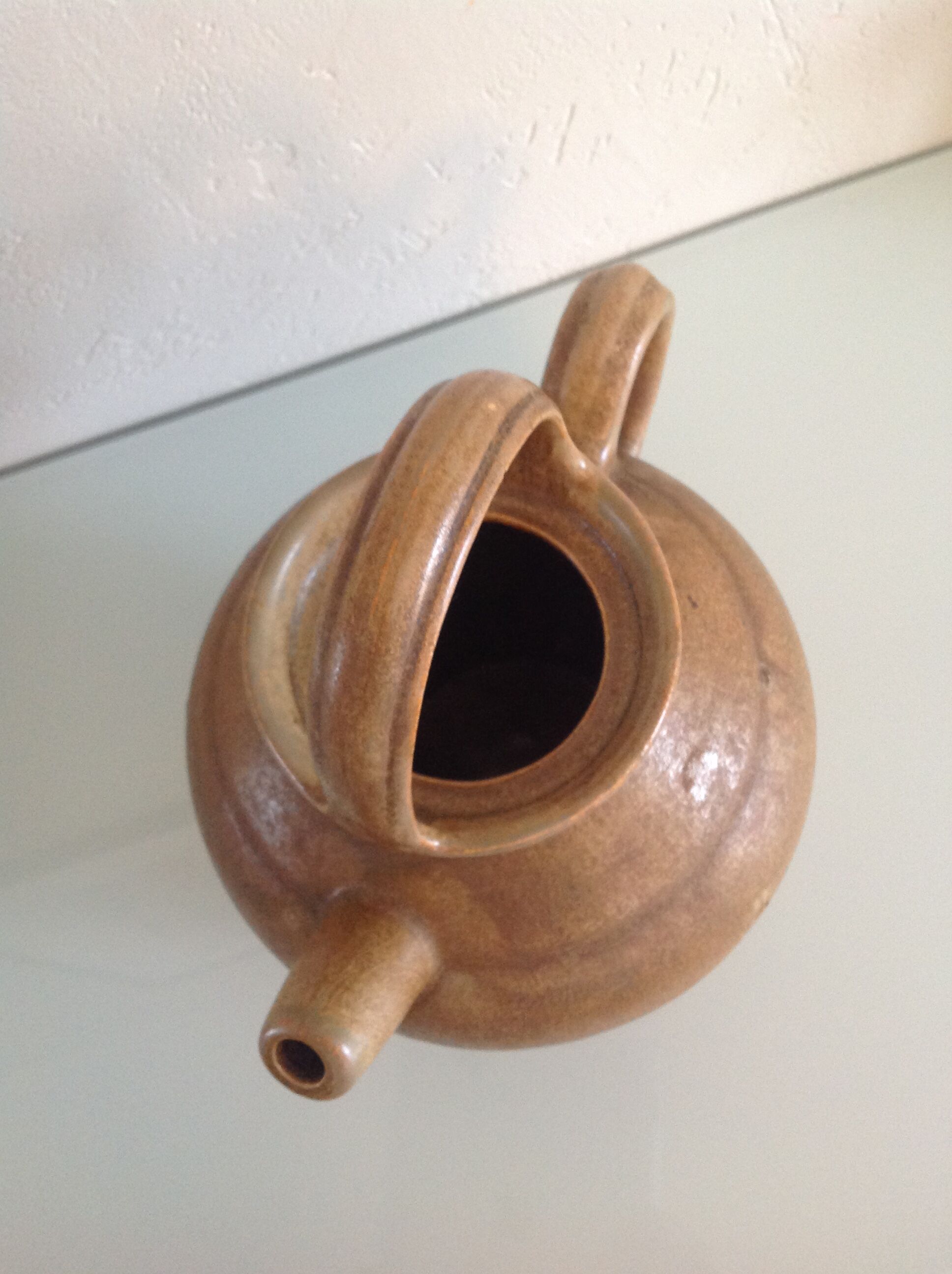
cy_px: 637
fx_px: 1287
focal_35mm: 35
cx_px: 476
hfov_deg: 40.6
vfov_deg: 52.7
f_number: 2.4
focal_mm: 4.28
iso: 200
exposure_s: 1/17
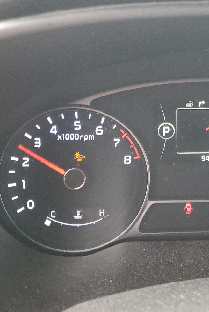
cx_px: 189
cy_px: 128
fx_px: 383
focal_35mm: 44
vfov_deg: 44.3
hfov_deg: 29.3
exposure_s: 1/60.2
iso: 168
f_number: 1.5
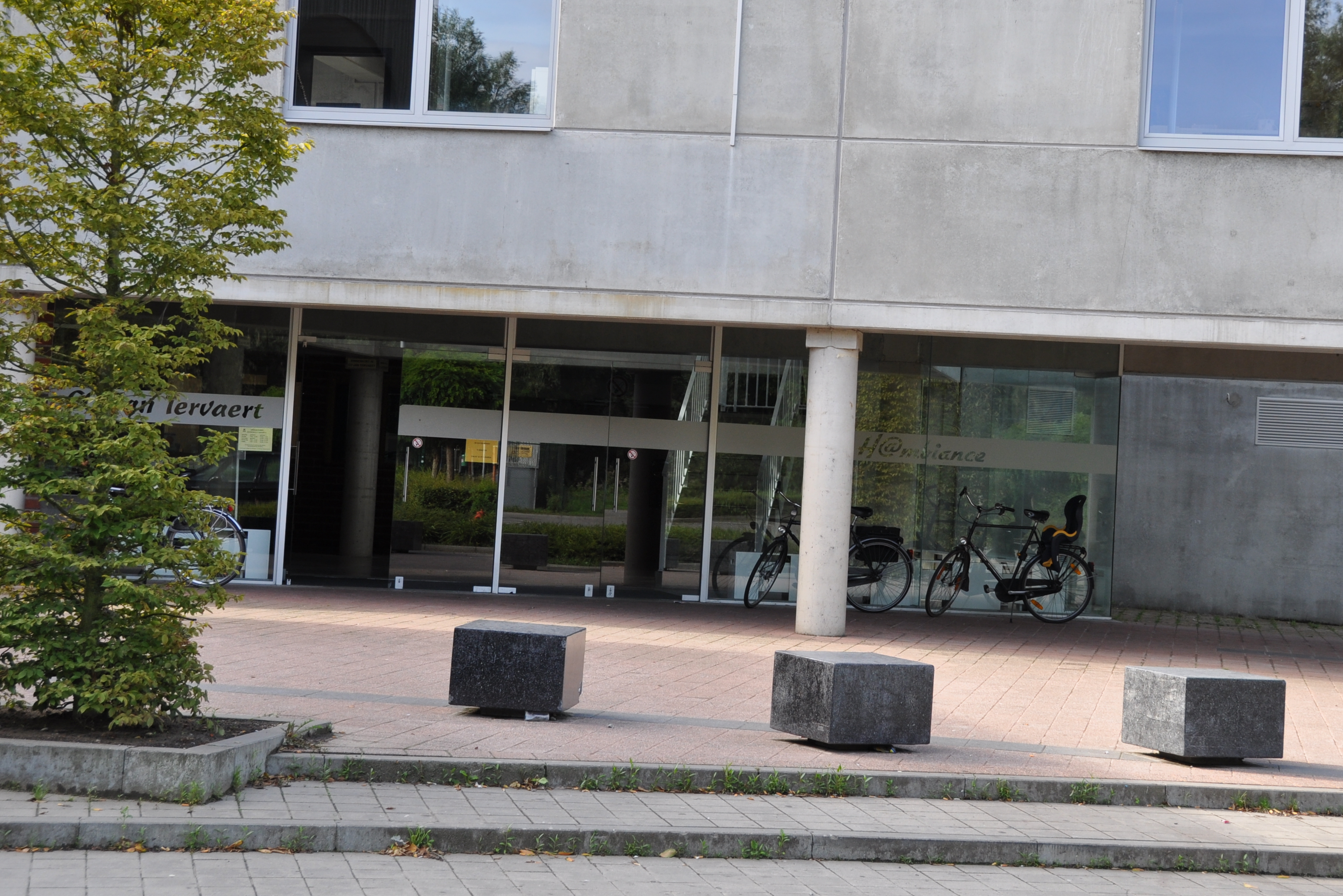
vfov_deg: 18.7
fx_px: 2712
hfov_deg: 27.8
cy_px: 325
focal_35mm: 73
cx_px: 758
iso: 200
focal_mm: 35
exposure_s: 1/160
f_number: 6.3
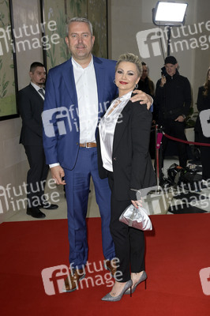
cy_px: 158
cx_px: 105
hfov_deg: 30.5
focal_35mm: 44
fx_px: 386
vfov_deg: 44.5
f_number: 5.6
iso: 640
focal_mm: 44
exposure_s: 1/250
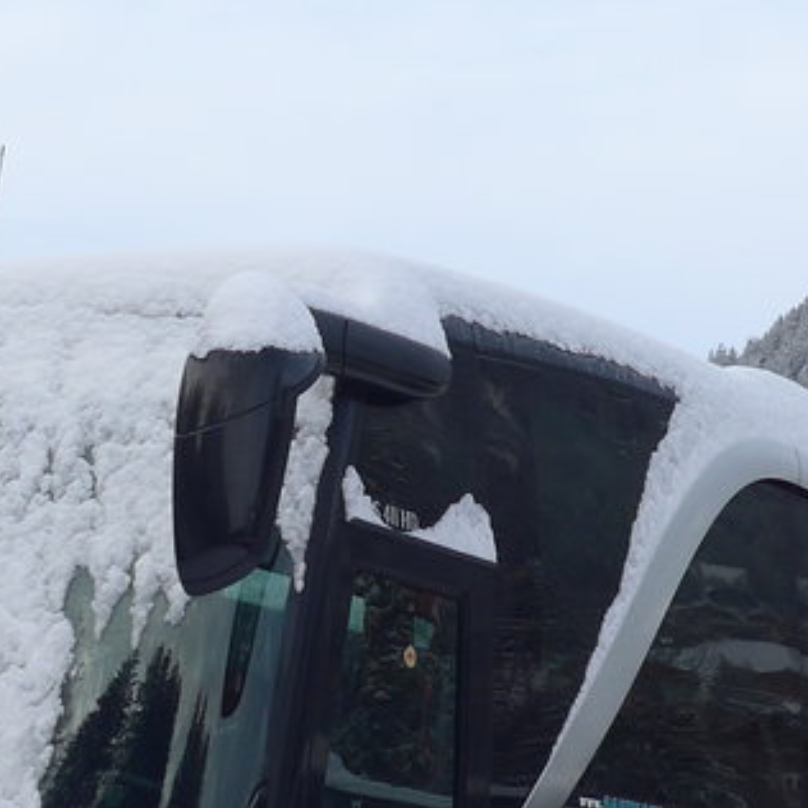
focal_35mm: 104
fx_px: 2746
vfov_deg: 16.6
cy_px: 652
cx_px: 330
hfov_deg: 16.7
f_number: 2.8
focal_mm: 6.5
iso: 80
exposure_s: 1/640
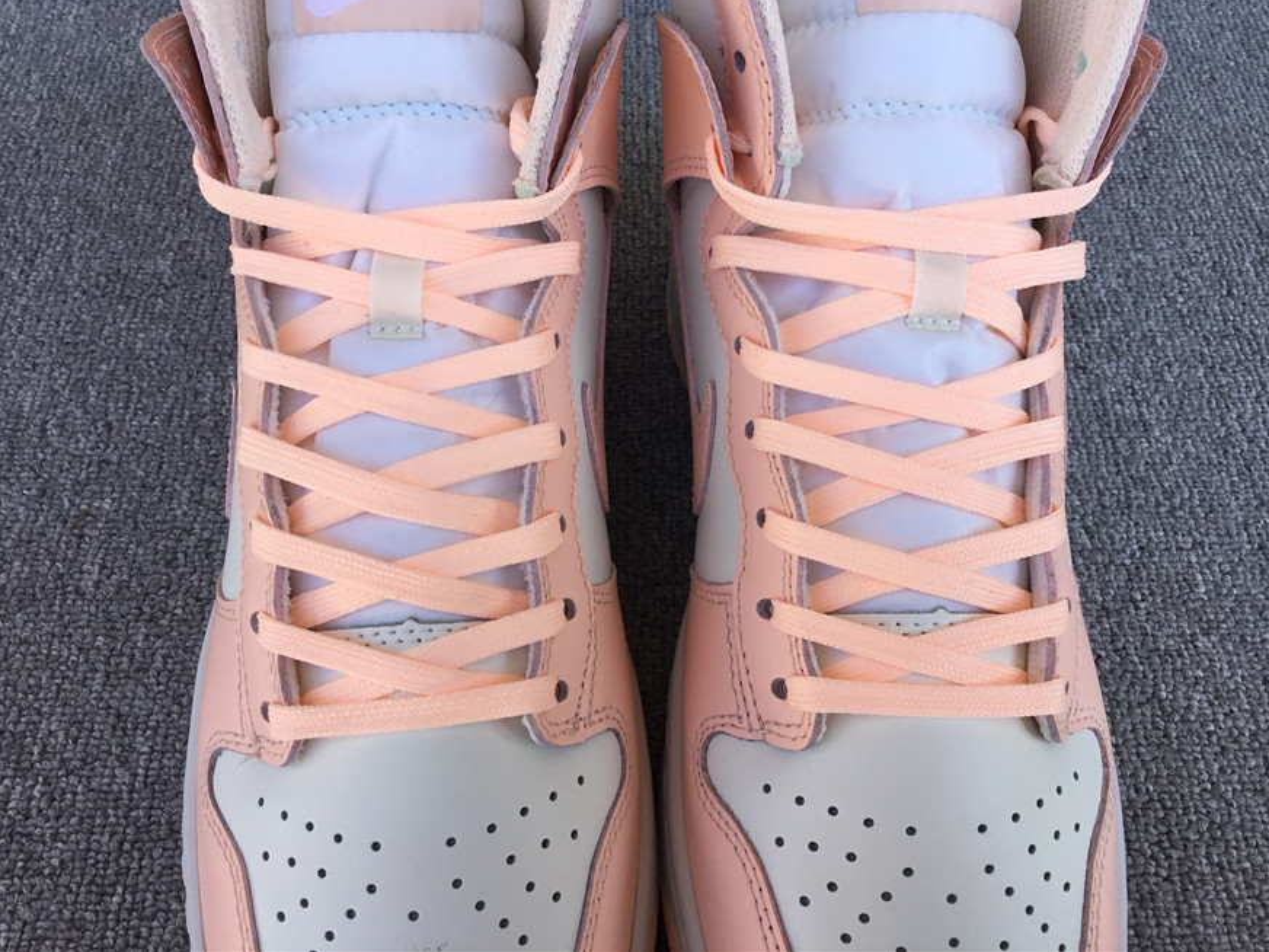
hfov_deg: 56.8
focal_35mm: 32
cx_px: 620
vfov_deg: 44.2
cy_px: 462
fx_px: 1173
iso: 25
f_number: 2.4
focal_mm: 3.3
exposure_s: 1/356
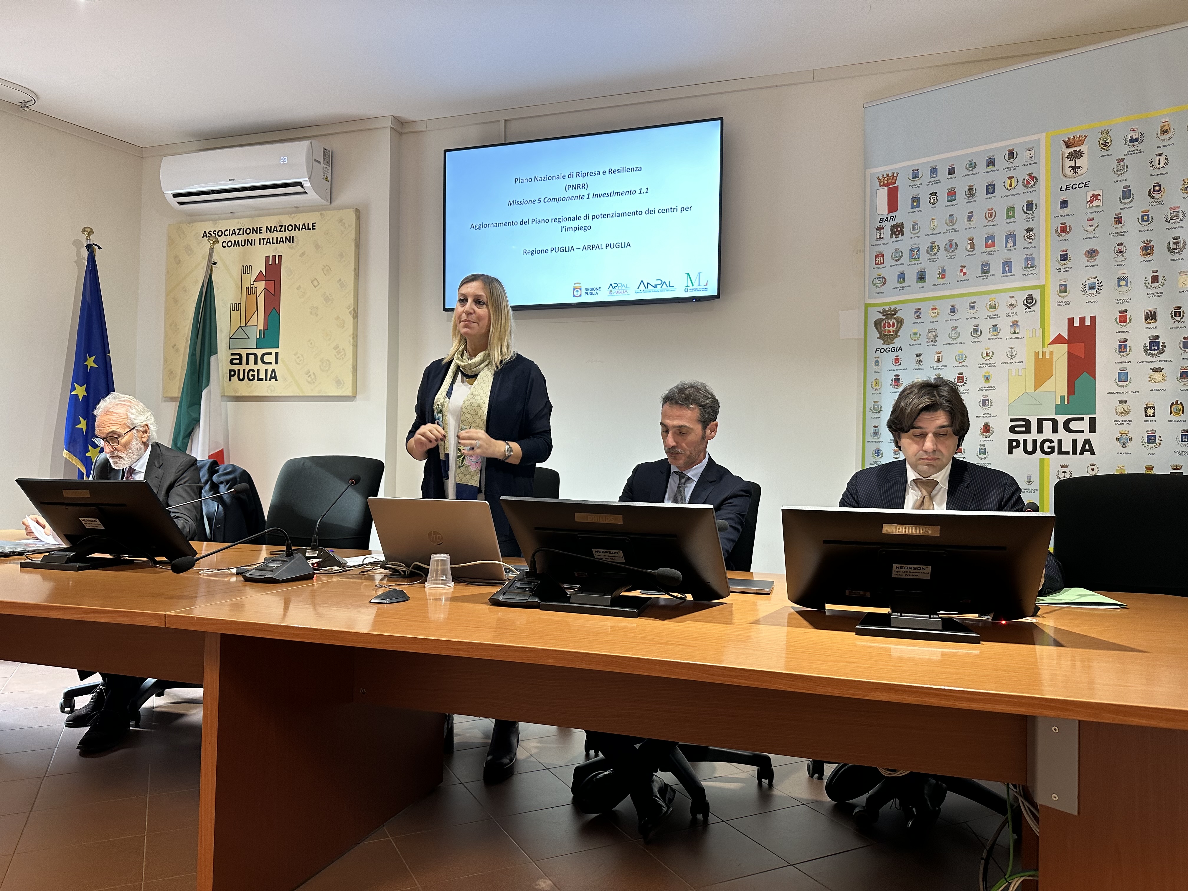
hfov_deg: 71.6
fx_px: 824
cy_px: 446
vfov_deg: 56.8
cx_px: 594
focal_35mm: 24
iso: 160
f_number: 1.78
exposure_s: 1/50
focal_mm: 6.86
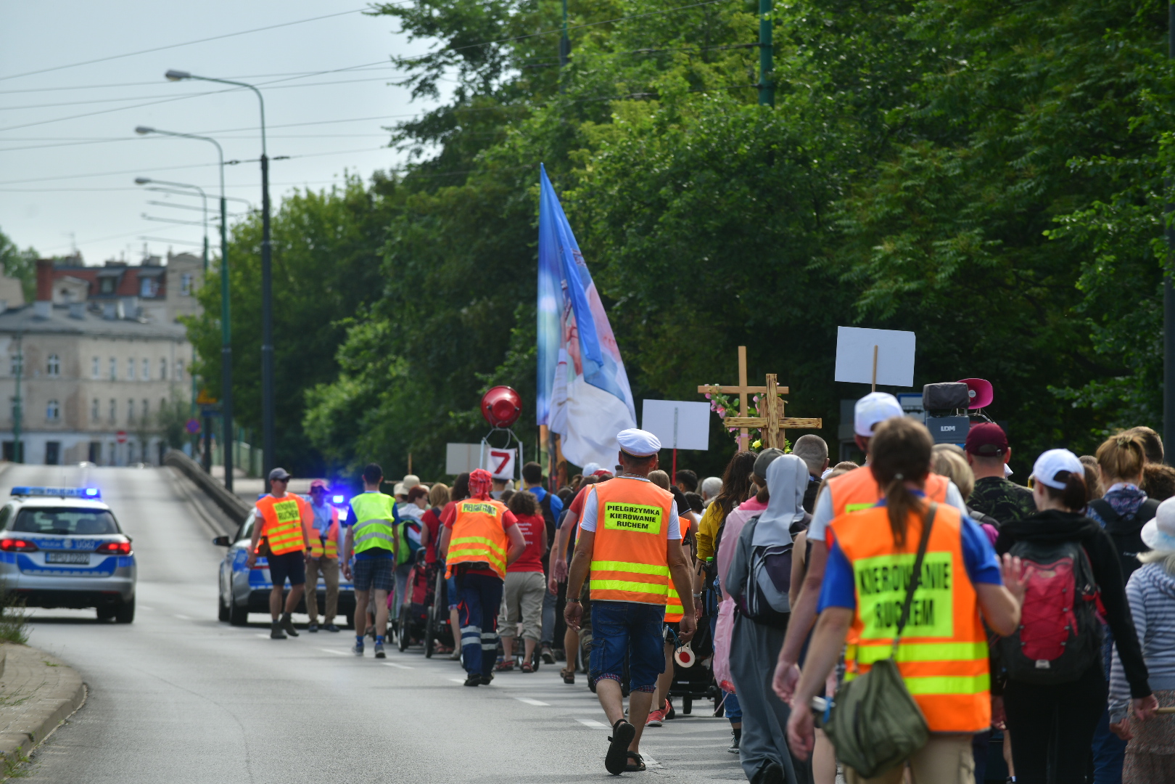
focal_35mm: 200
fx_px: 6527
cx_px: 588
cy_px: 392
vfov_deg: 6.9
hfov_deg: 10.3
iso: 100
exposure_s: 1/500
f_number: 6.3
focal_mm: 200
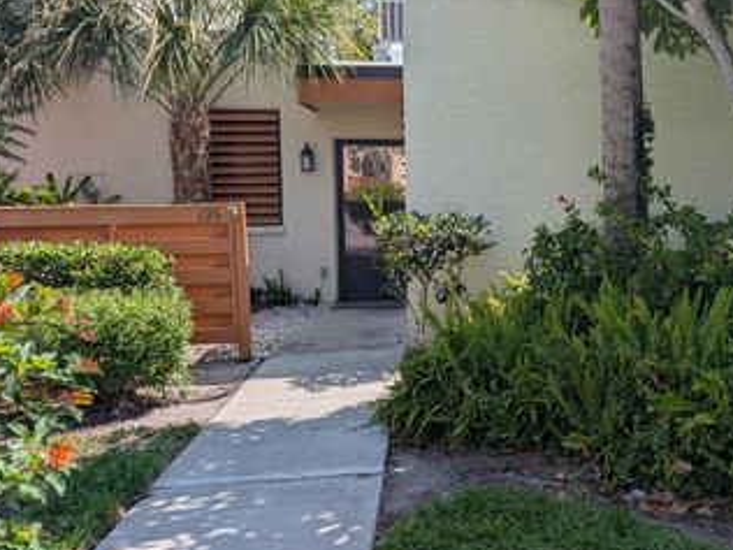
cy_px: 241
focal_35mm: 38
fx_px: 805
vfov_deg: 37.7
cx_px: 566
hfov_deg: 46.8
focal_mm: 6.9
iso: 19
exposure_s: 1/767
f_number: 1.68
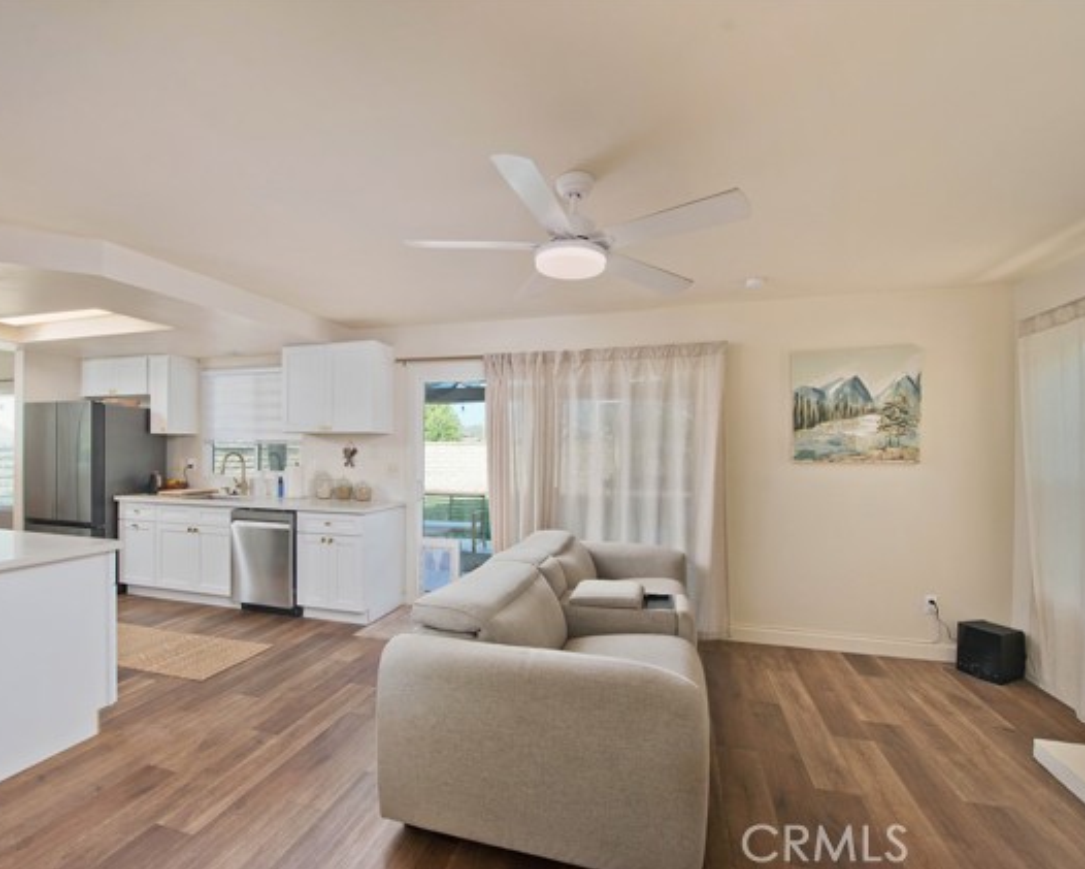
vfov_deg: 80.4
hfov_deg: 92.9
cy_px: 432
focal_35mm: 16
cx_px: 497
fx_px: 514
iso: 400
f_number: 5.6
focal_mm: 14
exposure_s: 1/500
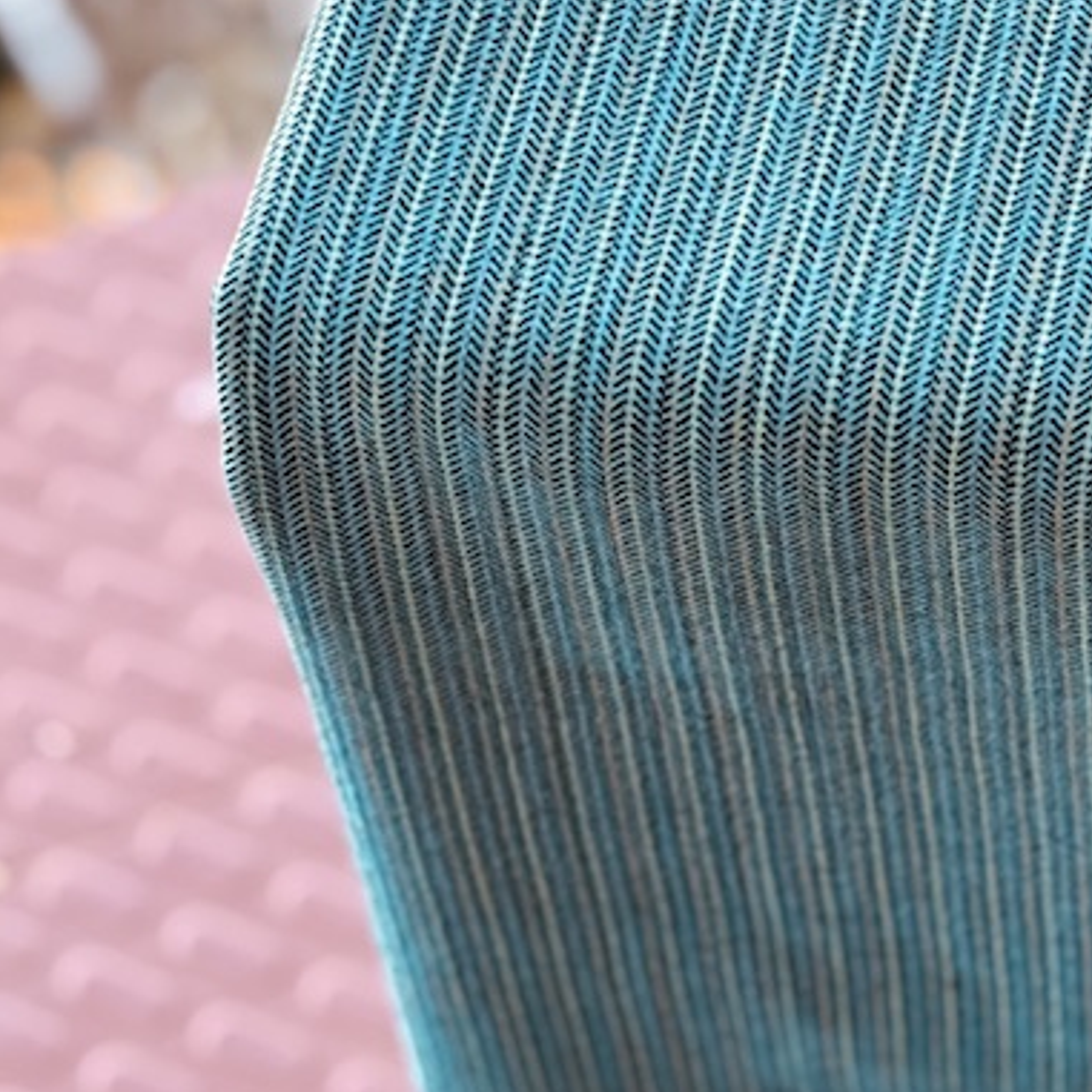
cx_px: 1065
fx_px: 3962
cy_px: 106
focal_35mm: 111
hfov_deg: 15.4
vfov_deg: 15.5
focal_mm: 6.76
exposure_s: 1/136
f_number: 1.78
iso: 50
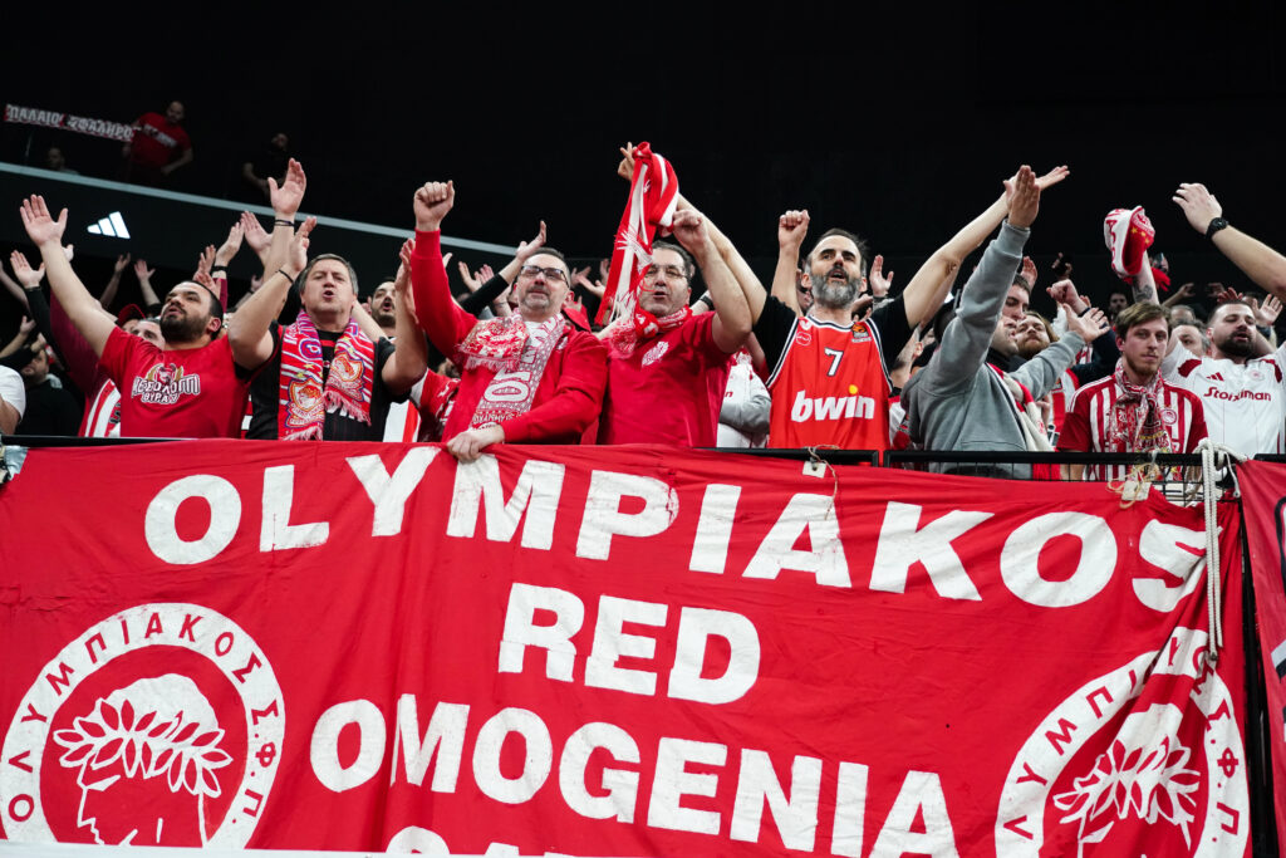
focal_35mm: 43
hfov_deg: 45.4
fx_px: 1536
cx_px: 643
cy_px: 429
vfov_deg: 31.2
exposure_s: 1/1000
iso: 4000
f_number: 4
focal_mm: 43
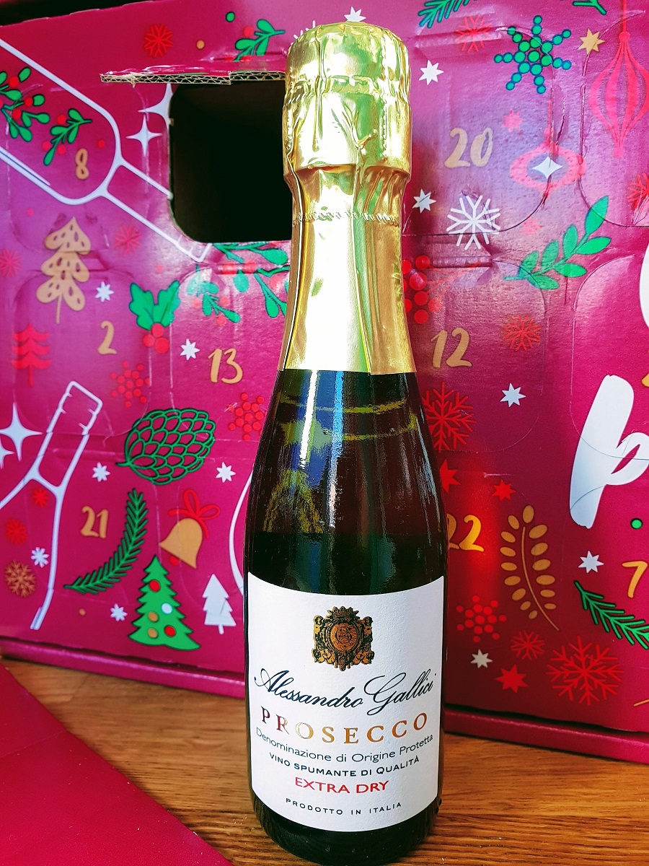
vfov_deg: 67.3
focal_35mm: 26
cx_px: 324
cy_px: 433
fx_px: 650
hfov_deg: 53.1
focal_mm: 4.3
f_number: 2.4
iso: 100
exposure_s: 1/50
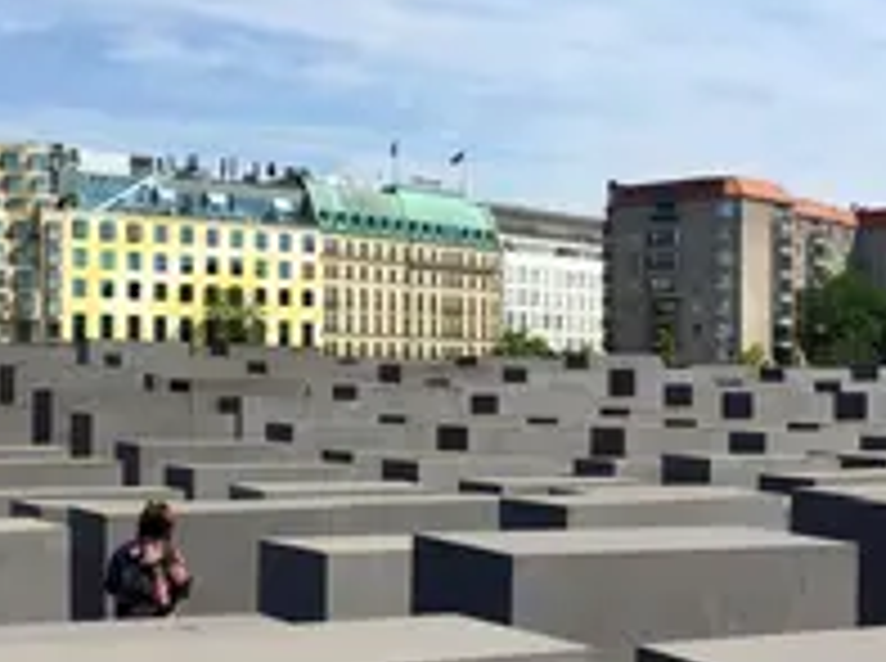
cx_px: 261
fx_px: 1507
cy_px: 351
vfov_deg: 24.7
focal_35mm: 59
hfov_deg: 32.3
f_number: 2.2
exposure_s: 1/2475
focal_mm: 4.15
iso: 32
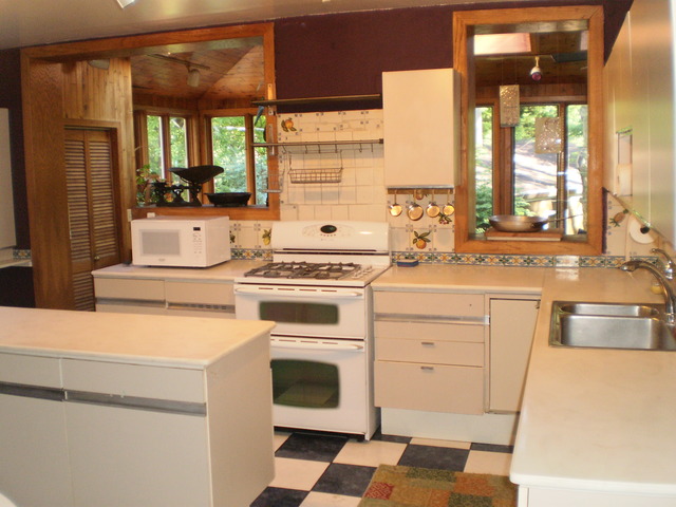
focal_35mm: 36
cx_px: 338
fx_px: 703
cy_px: 254
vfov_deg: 39.7
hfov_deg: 51.4
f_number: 3.1
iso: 200
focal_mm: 6.3
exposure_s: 1/30
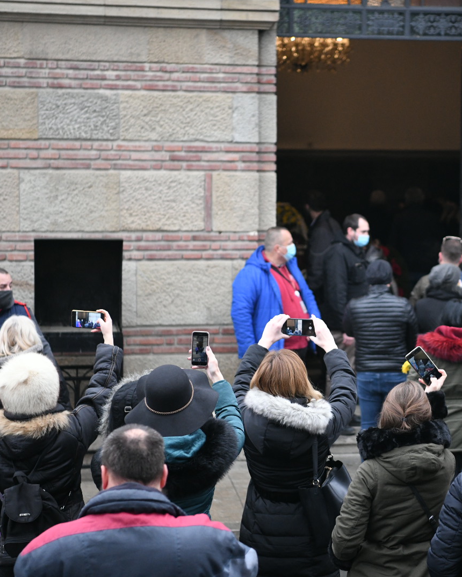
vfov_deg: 19.4
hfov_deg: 15.4
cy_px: 288
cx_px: 374
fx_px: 1692
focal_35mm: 99
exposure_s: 1/1000
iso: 3200
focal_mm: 70
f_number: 2.8
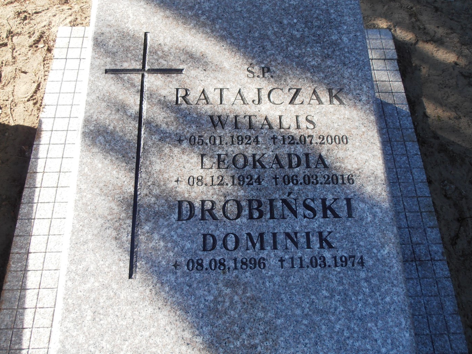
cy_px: 178
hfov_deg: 69.4
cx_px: 242
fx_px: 341
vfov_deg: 54.9
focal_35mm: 25
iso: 80
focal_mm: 4.2
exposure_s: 1/250
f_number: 3
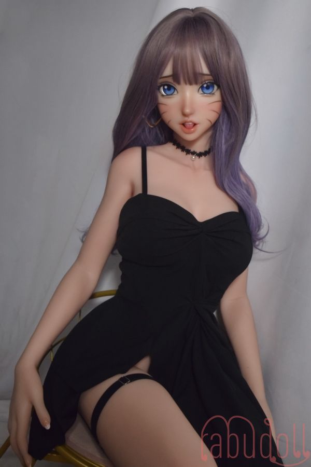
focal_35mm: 39
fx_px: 505
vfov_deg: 49.6
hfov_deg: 34.2
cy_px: 234
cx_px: 156
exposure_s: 1/250
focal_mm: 26
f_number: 6.7
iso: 1600
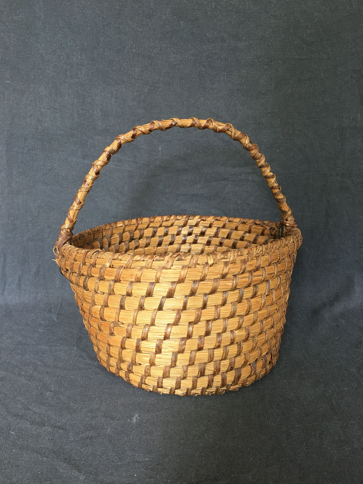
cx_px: 182
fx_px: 405
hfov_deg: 48.2
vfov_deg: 61.7
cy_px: 242
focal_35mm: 29
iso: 125
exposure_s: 1/33
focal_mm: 4.15
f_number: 2.2
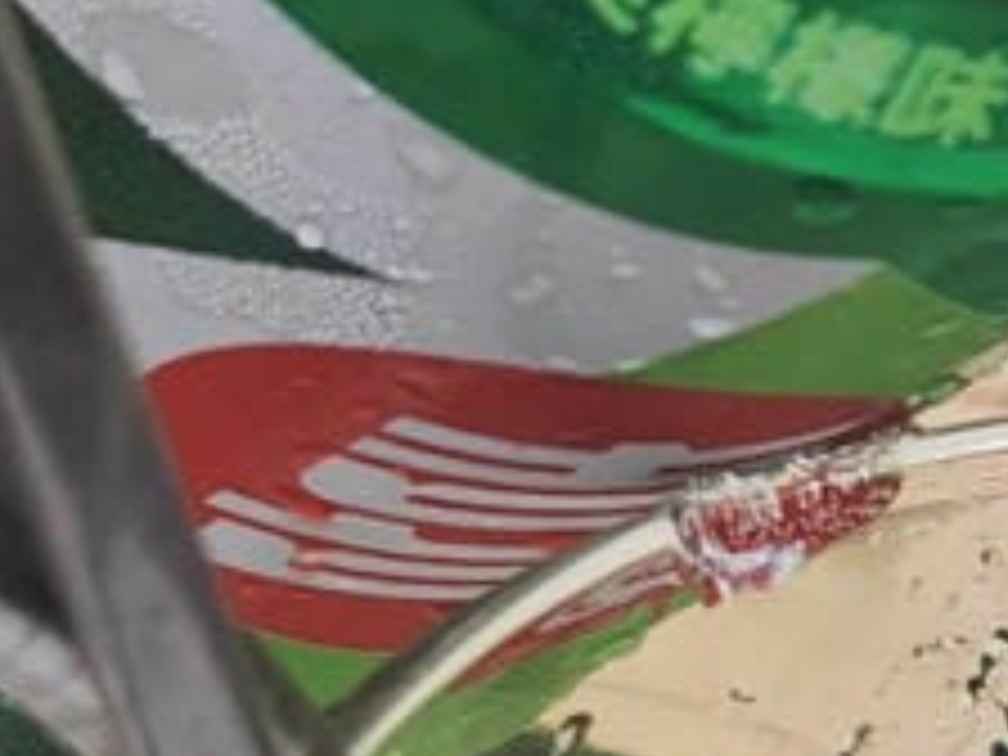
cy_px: 976
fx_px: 6086
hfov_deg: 9.2
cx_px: 1548
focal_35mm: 209
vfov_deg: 7.0
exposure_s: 1/120
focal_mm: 8.72
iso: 351
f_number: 2.8
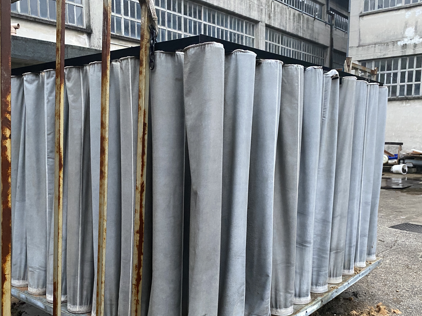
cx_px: 189
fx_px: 427
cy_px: 200
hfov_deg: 52.5
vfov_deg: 40.4
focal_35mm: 35
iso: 500
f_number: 1.8
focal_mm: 4.25
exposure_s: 1/40
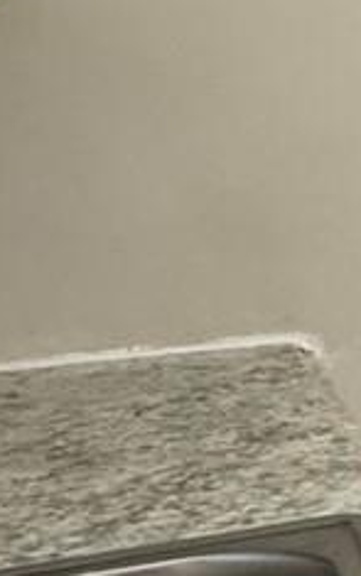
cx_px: 1228
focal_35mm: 101
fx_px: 1589
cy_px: -2
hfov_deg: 9.1
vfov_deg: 20.0
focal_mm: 2.22
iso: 320
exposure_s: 1/60
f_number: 2.2
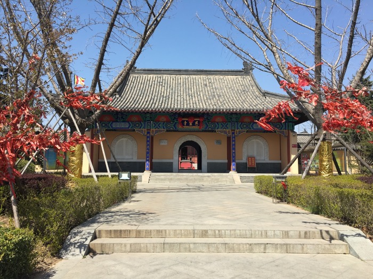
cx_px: 186
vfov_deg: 48.2
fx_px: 312
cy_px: 140
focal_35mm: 29
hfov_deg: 61.7
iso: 25
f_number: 2.2
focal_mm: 4.15
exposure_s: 1/999
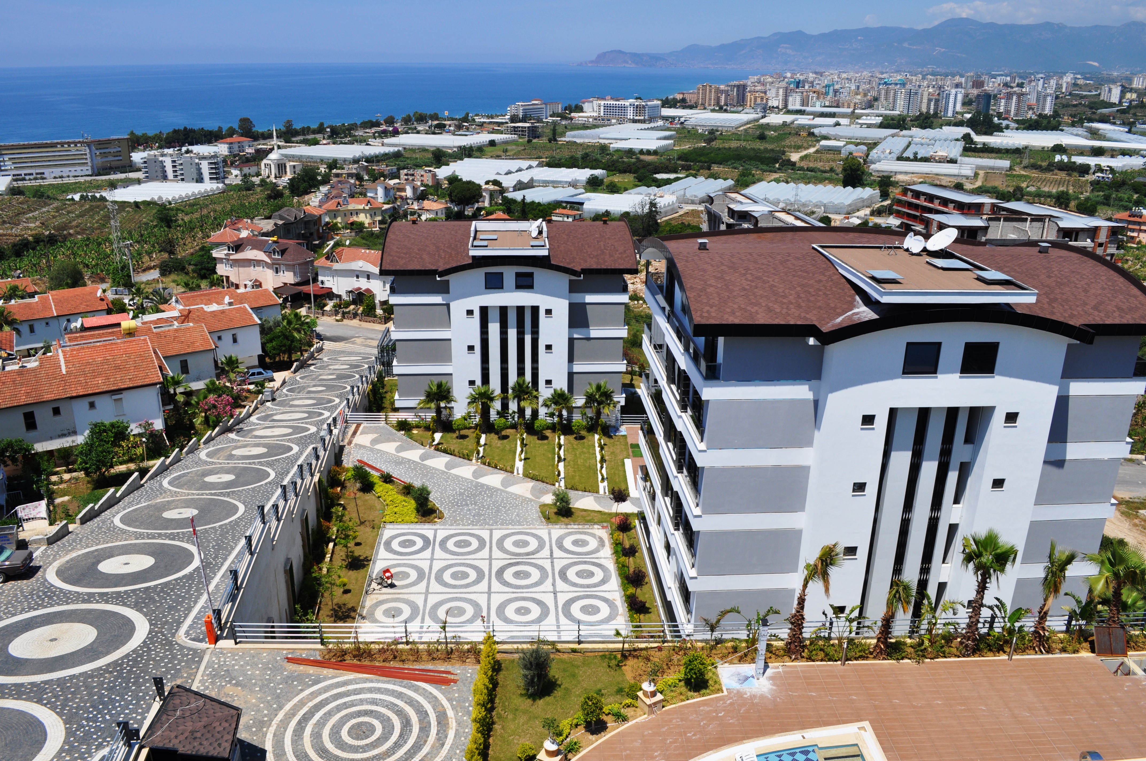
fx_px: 858
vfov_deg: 47.8
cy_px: 380
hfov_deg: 67.4
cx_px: 573
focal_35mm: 27
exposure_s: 1/500
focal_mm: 18
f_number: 11
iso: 200
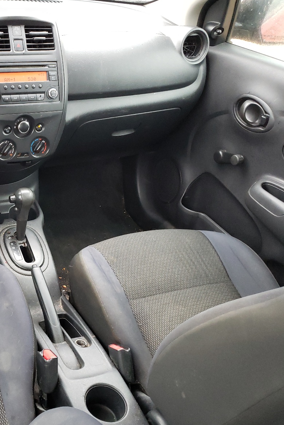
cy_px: 217
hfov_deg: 33.0
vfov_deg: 51.9
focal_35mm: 37
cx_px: 0
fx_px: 438
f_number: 1.5
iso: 298
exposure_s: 1/40
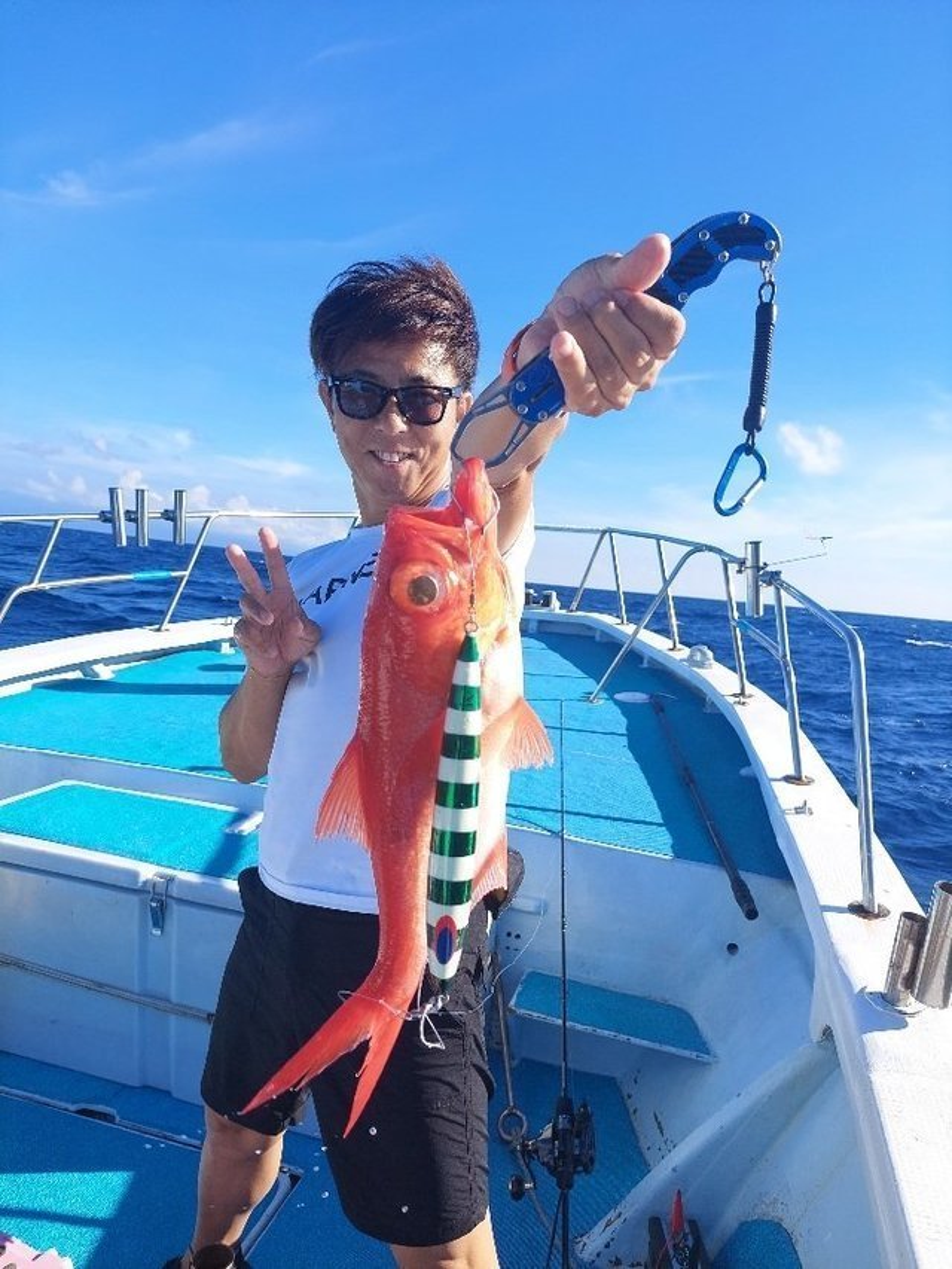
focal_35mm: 24
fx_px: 880
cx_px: 476
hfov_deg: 56.8
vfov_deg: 71.6
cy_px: 634
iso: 40
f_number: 1.8
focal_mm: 5.23
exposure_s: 1/1000
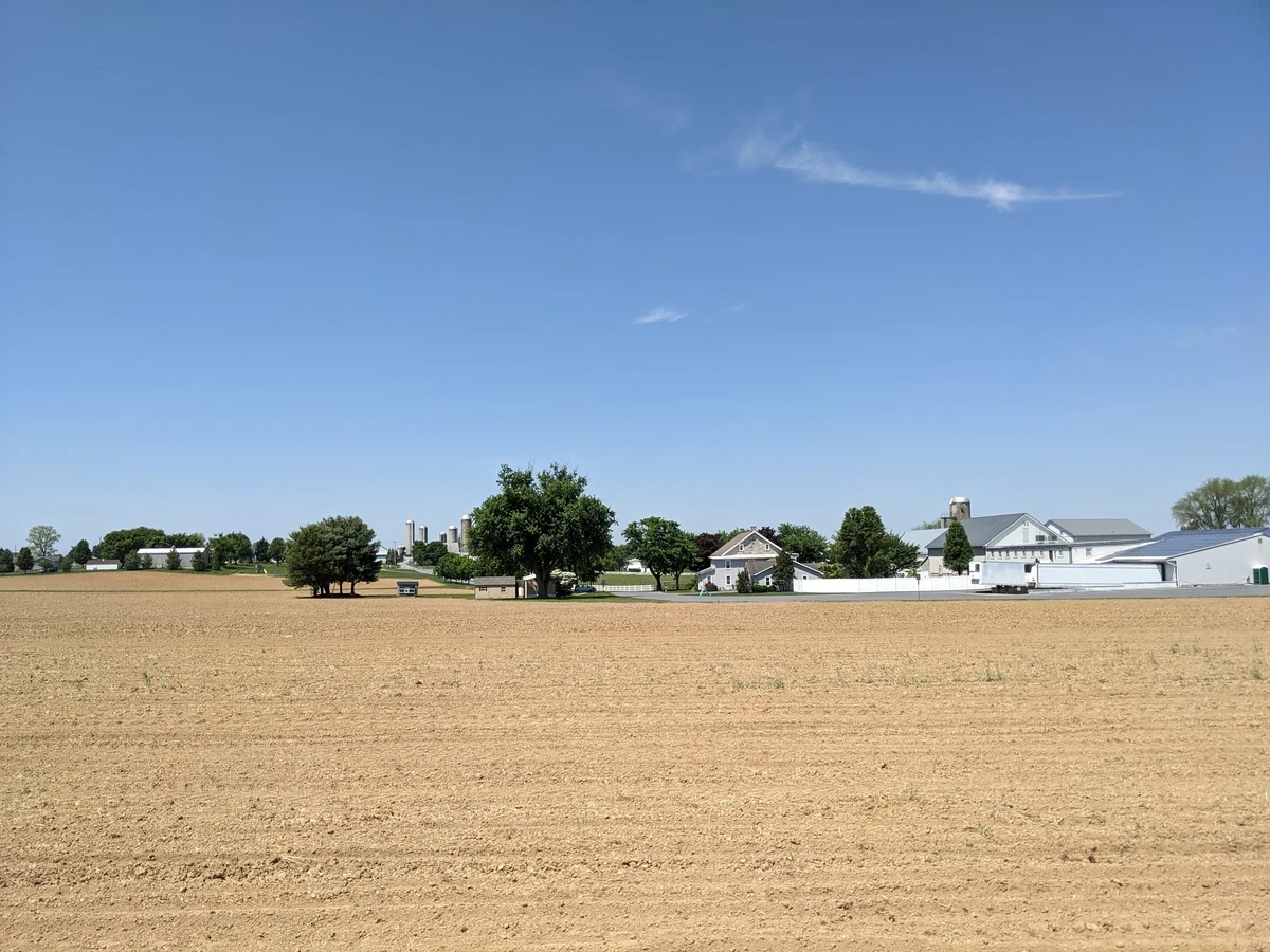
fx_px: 991
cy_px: 476
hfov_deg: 65.3
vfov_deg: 51.4
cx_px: 635
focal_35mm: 27
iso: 62
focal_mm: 4.38
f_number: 1.73
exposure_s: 1/2933
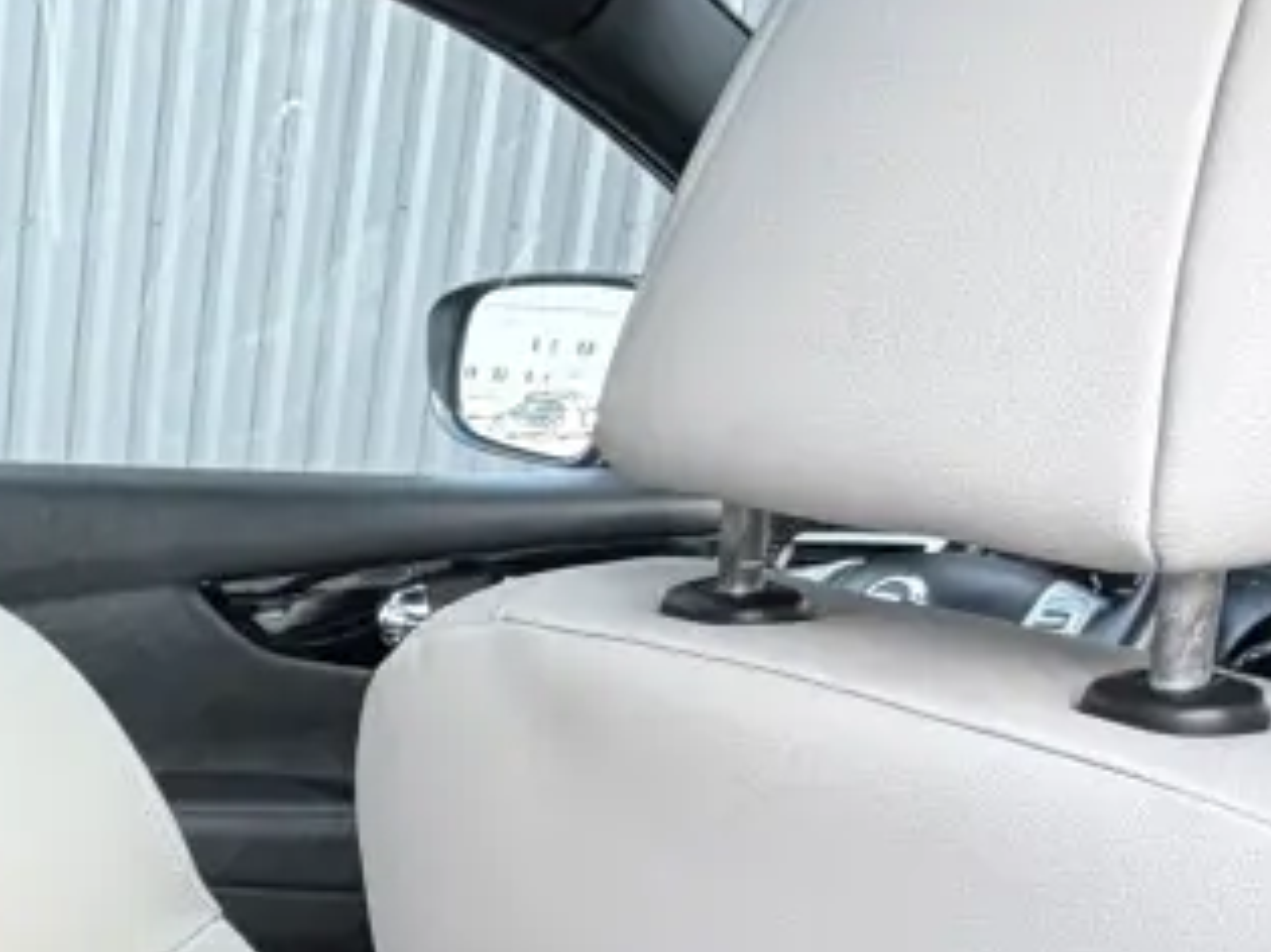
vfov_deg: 21.3
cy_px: 1138
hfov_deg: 25.4
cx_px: -448
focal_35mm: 64
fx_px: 2349
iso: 80
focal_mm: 2.22
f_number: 2.2
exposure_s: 1/121
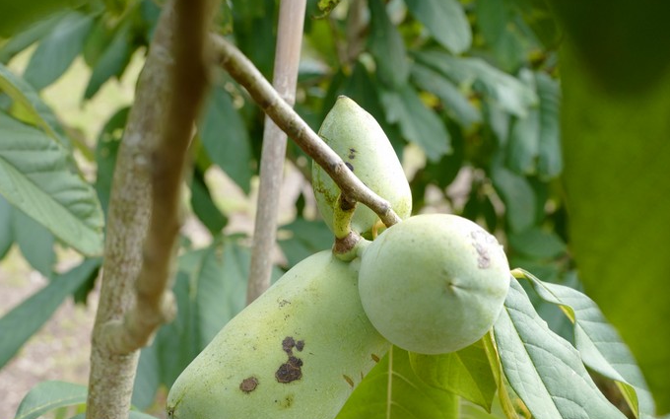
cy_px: 398
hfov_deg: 46.2
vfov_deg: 28.4
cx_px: 335
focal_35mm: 43
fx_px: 785
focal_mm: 28
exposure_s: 1/80
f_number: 6.3
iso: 400
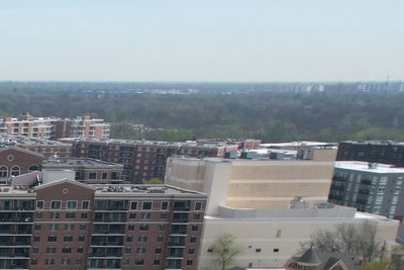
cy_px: 493
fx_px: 999
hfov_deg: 18.3
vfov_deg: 13.7
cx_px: -308
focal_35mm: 89
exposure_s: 1/1600
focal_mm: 8.38
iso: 110
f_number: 2.8
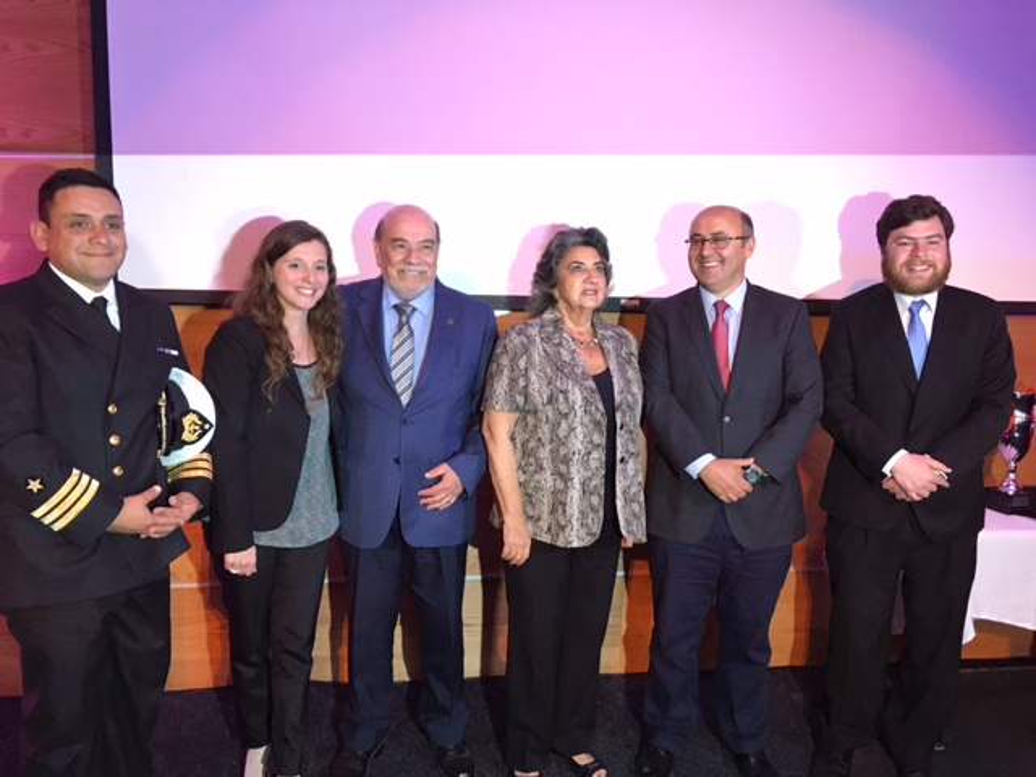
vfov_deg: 48.2
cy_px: 388
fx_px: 868
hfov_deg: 61.7
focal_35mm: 29
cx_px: 518
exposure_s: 1/17
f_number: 2.2
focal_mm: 4.15
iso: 200
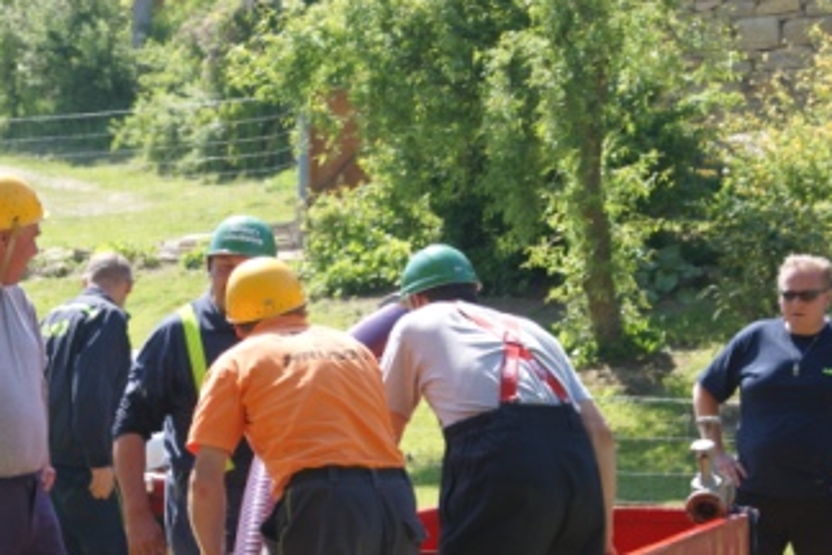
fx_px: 3351
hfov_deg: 14.1
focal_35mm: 145
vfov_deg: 9.5
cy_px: 378
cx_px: 282
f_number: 6.3
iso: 100
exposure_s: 1/125
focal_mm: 70
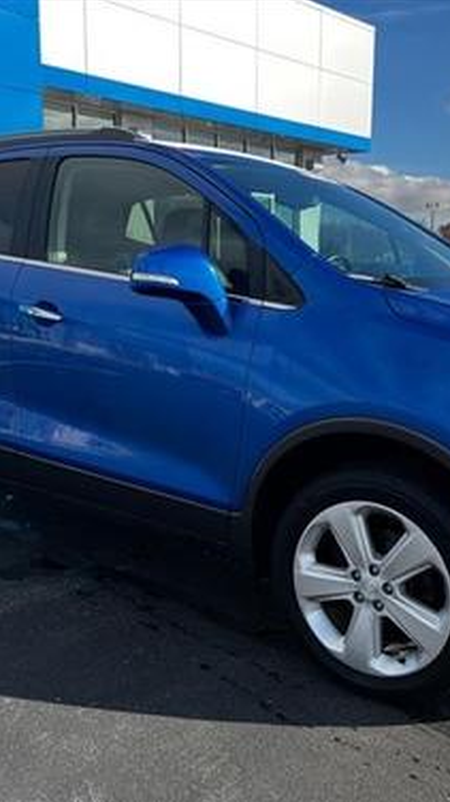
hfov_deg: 30.9
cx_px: 294
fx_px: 808
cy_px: 401
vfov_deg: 52.8
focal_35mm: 38
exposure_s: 1/2008
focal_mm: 5.7
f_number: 1.5
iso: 50
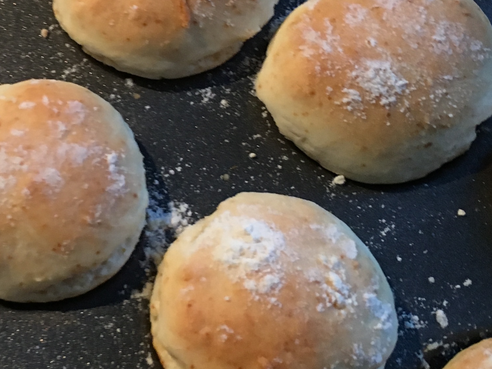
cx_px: 64
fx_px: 1109
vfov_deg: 18.8
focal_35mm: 78
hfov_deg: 24.4
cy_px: 114
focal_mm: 4.15
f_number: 2.2
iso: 160
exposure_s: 1/33
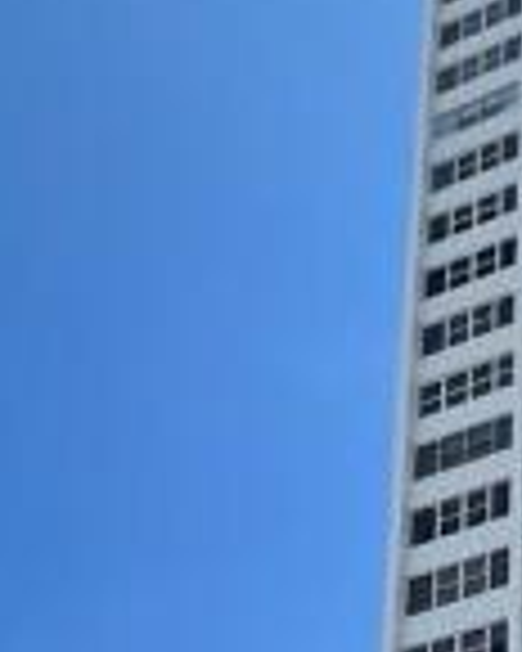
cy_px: 1156
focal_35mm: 63
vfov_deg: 21.0
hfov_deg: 21.6
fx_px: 1217
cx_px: 698
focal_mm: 1.57
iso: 32
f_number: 1.8
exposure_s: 1/1292
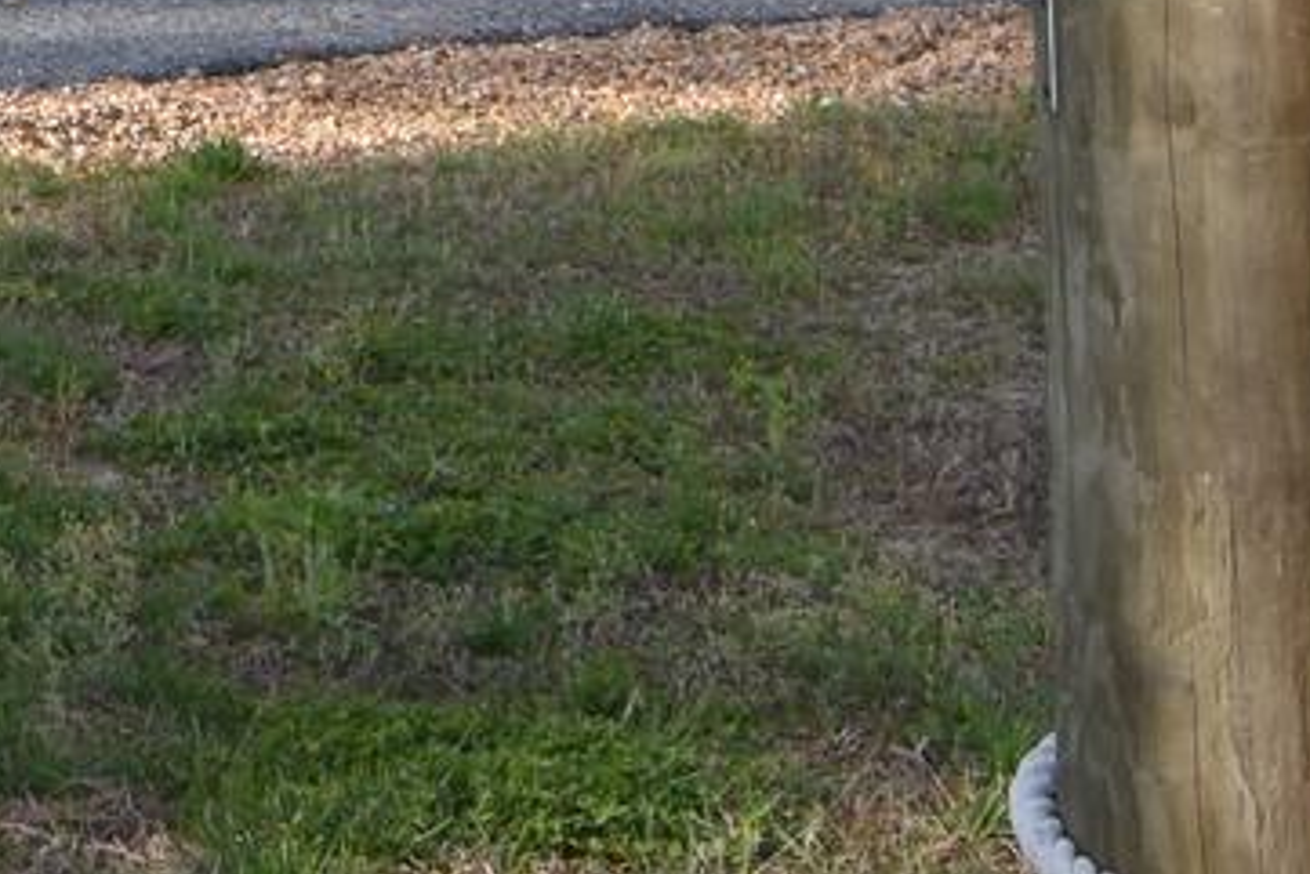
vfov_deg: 9.3
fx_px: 4951
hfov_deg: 14.3
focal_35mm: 136
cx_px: -552
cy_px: -1057
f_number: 8
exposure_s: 1/200
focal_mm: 16
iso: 100
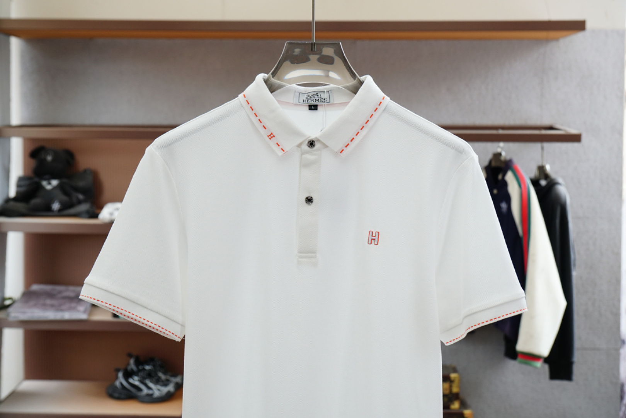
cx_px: 313
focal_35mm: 46
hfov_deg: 42.3
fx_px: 809
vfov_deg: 28.9
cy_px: 209
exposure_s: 1/250
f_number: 4
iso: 500
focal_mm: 31
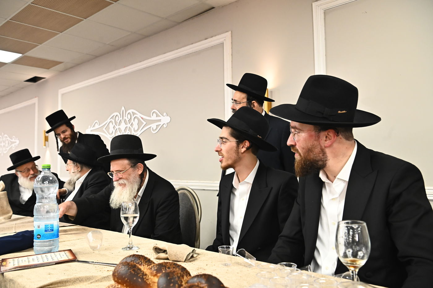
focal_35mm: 32
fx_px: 385
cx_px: 216
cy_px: 144
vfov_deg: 41.1
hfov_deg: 58.7
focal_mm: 32
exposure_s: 1/200
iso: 3200
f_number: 6.3
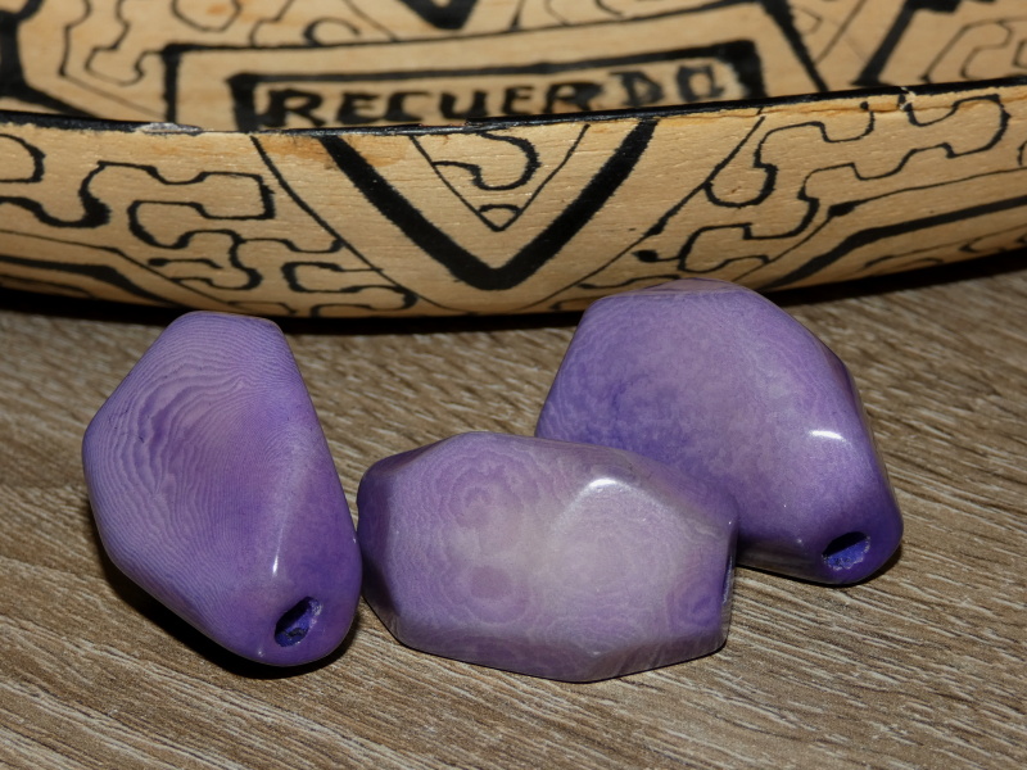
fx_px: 2344
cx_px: 514
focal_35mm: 79
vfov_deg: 18.7
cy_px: 385
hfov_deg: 24.7
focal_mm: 14.1
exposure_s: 1/125
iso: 80
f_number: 4.5
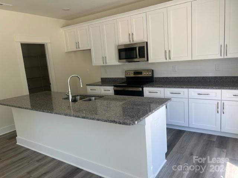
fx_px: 179
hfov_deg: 67.3
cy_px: 89
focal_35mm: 26
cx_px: 119
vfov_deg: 53.1
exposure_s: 1/139
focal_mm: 5.7
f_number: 1.5
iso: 32
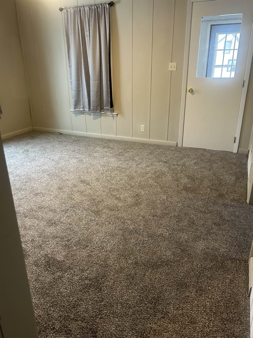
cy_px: 169
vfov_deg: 67.3
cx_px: 126
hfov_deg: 53.1
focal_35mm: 26
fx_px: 253
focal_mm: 5.7
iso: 200
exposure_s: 1/60
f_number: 1.5
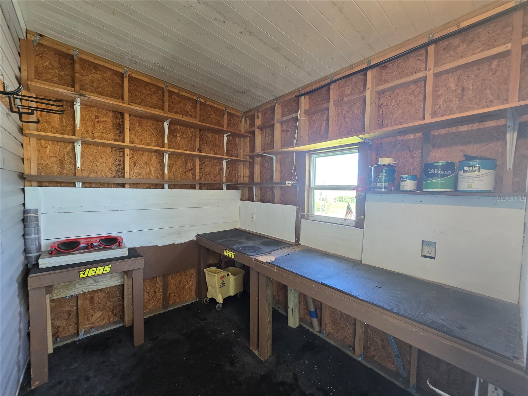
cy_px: 198
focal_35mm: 13
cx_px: 264
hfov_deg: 106.2
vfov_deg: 89.9
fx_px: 198
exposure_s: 1/60
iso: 200
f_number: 2.2
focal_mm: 2.2
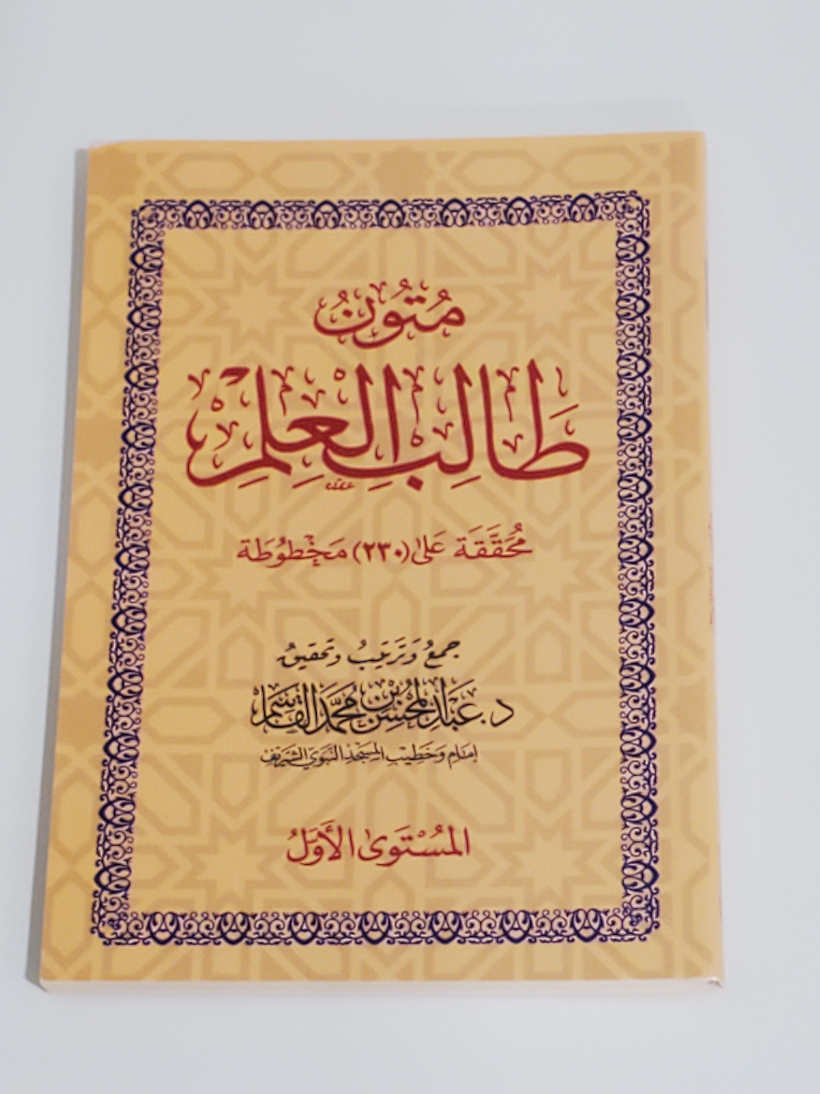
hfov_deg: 53.1
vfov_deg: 67.3
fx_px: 821
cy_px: 547
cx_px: 410
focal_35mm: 26
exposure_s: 1/60
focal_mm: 4.3
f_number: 2.4
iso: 250
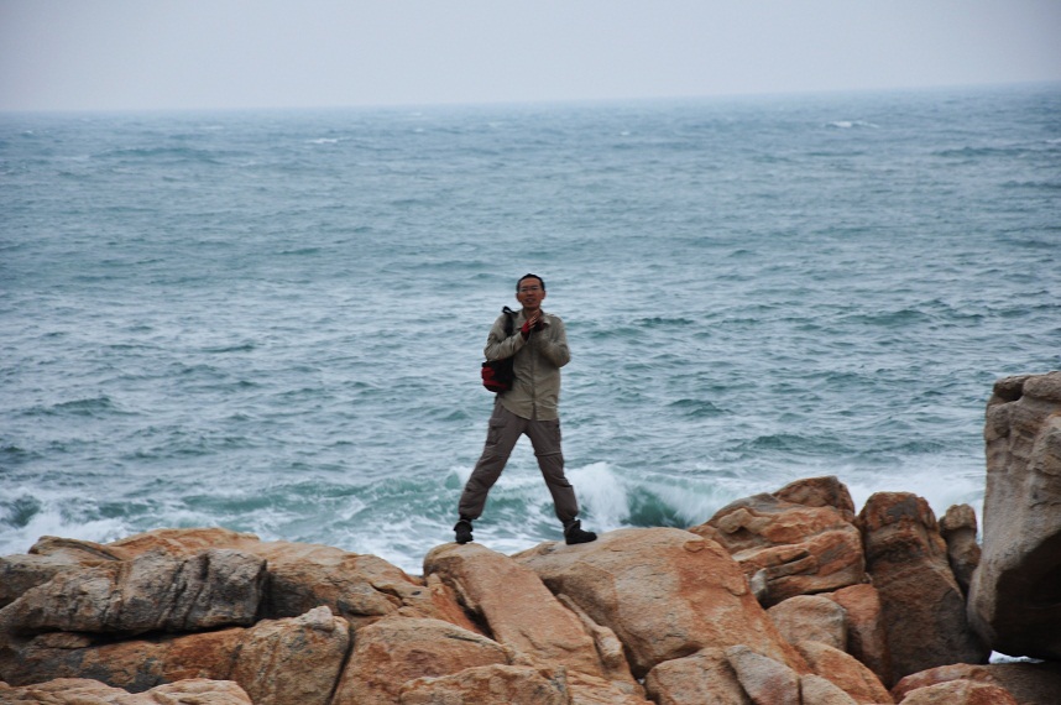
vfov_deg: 8.7
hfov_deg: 13.1
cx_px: 530
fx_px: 4637
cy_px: 352
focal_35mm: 158
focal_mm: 105
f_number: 5.6
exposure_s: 1/25
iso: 200
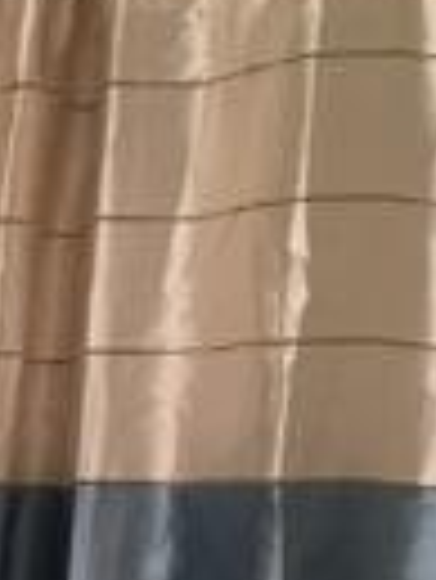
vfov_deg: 12.6
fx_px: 2414
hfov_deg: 9.4
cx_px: -553
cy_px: 1012
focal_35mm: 144
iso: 40
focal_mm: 4.15
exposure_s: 1/15
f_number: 2.2
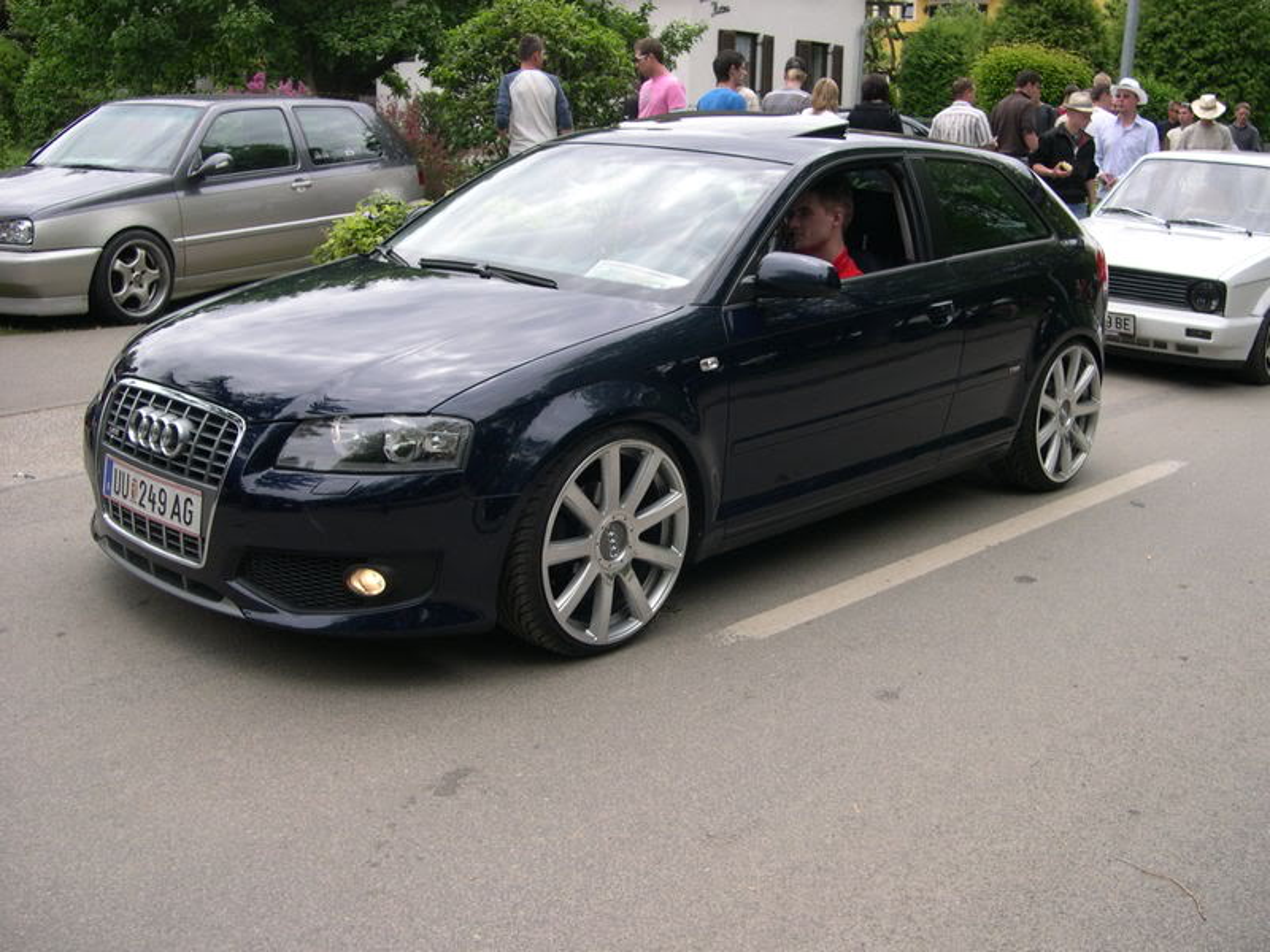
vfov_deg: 37.7
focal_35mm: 38
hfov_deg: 49.0
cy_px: 476
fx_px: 1394
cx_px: 635
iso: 100
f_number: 2.8
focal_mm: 8
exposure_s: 1/557
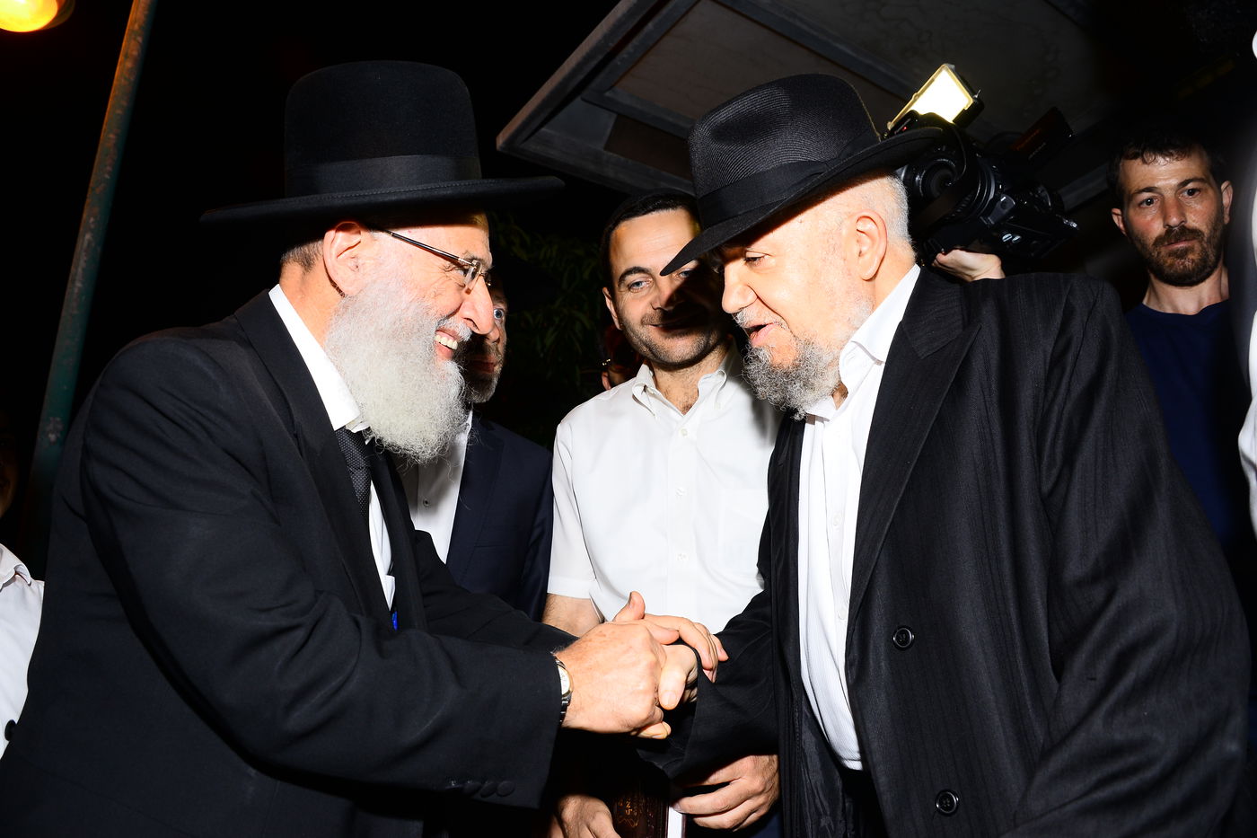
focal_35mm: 28
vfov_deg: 46.4
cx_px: 628
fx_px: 977
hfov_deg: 65.5
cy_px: 419
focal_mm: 28
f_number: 5.6
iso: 500
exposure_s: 1/200
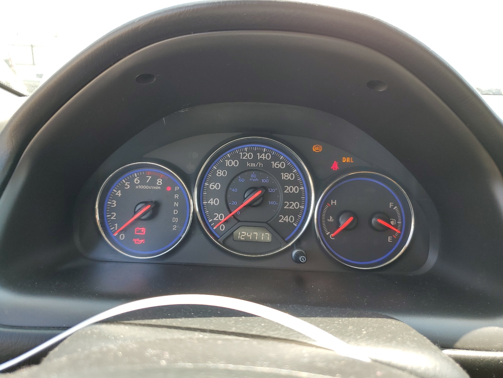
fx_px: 378
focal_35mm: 26
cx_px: 252
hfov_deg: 67.3
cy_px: 189
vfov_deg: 53.1
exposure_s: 1/217
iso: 50
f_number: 1.5
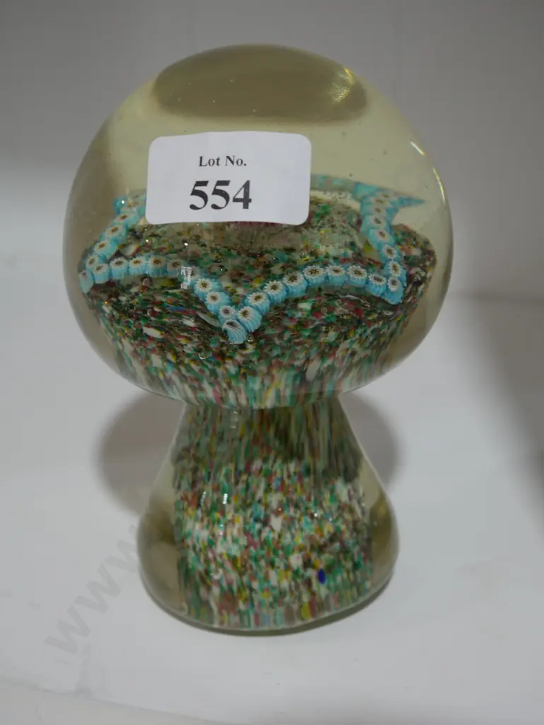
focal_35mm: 66
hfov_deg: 22.3
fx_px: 1382
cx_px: 272
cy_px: 362
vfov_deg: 29.4
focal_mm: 33
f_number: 5.4
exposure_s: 1/80
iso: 400
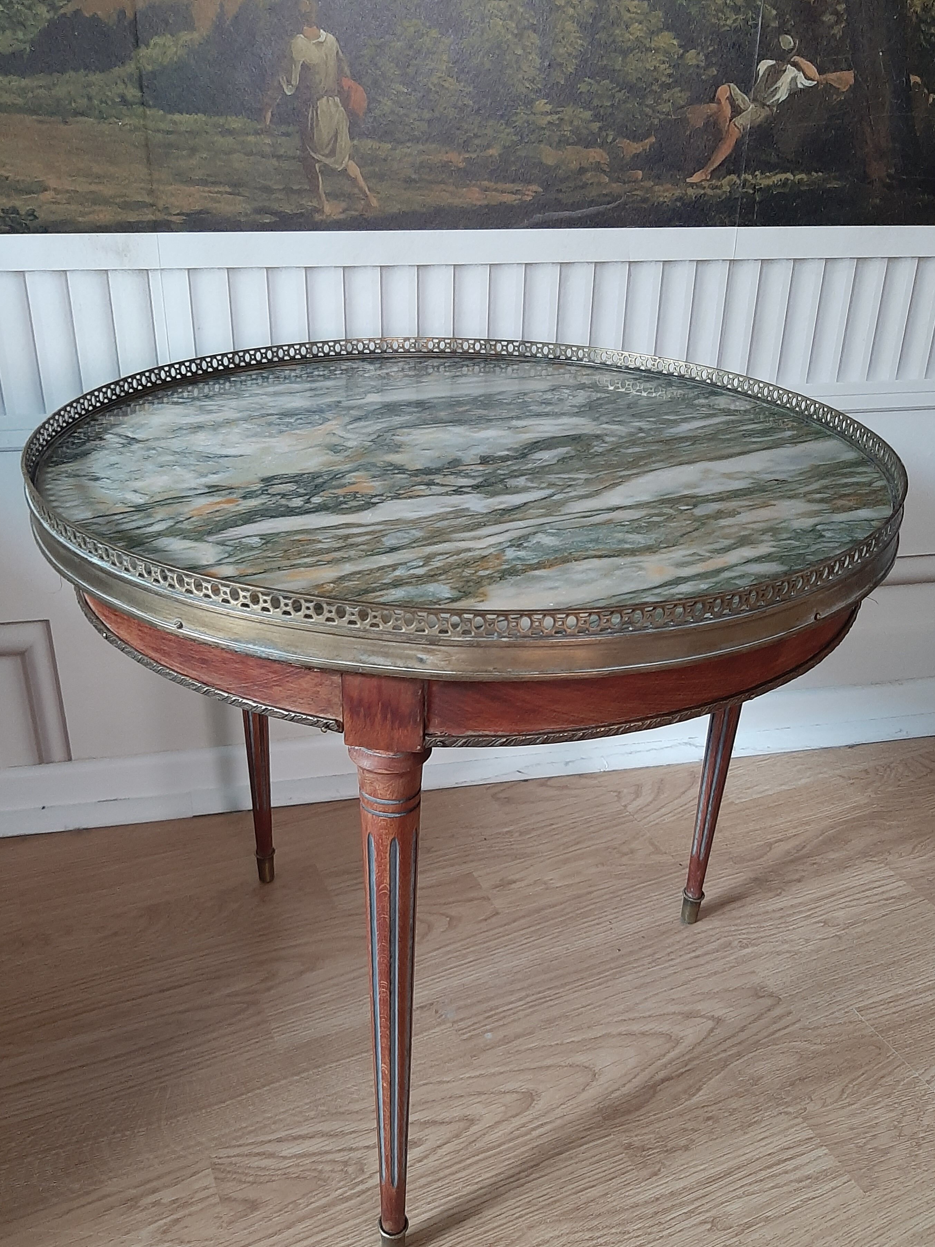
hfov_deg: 48.2
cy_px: 629
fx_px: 1044
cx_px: 445
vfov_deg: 61.7
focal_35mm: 29
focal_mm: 3.93
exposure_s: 1/25
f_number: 1.7
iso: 200
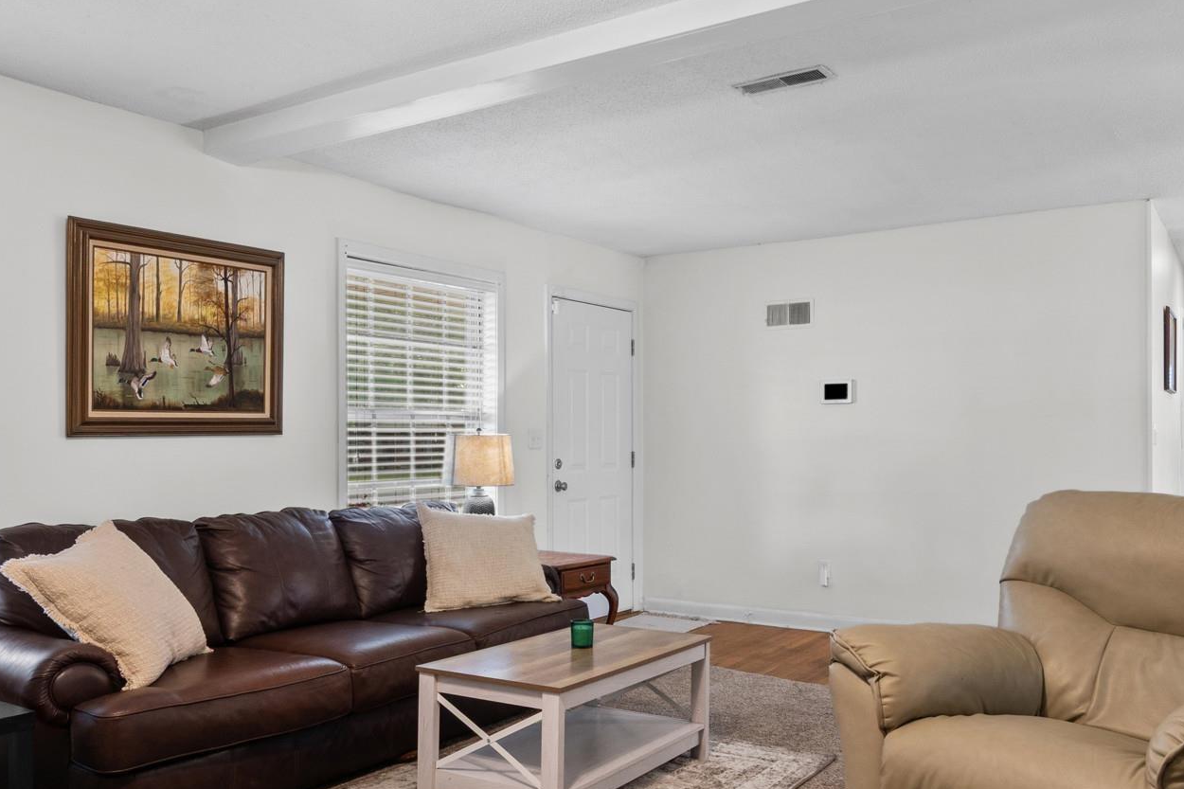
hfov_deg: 61.9
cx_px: 630
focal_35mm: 30
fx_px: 986
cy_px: 452
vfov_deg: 43.5
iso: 250
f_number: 9
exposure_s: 1
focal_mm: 10
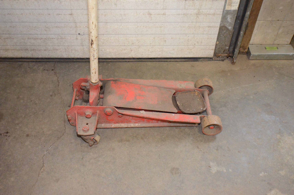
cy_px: 98
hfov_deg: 53.2
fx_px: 293
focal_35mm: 36
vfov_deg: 36.7
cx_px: 147
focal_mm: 24
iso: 5000
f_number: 6.3
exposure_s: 1/125
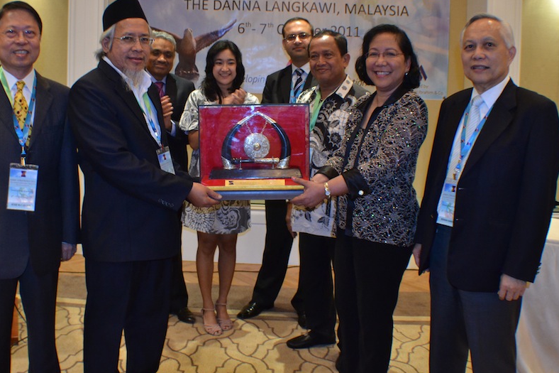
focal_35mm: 47
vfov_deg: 28.6
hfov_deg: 41.8
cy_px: 150
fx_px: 730
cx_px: 233
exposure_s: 1/20
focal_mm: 26
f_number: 5.6
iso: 1600
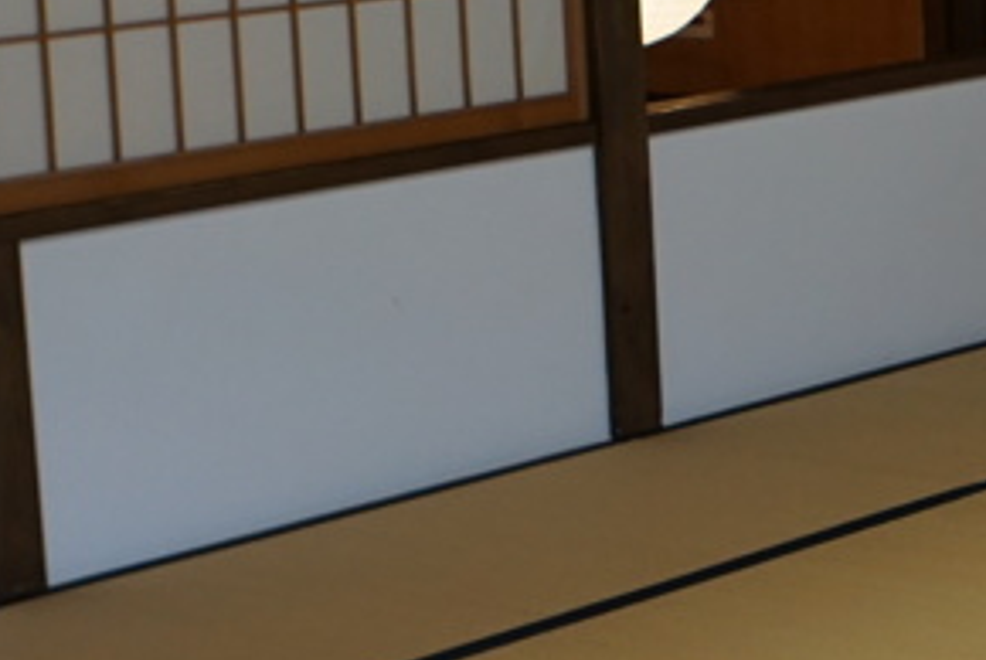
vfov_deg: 10.8
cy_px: 175
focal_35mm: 127
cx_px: 1503
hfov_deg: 14.9
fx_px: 3482
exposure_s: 1/160
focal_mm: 24
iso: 800
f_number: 4
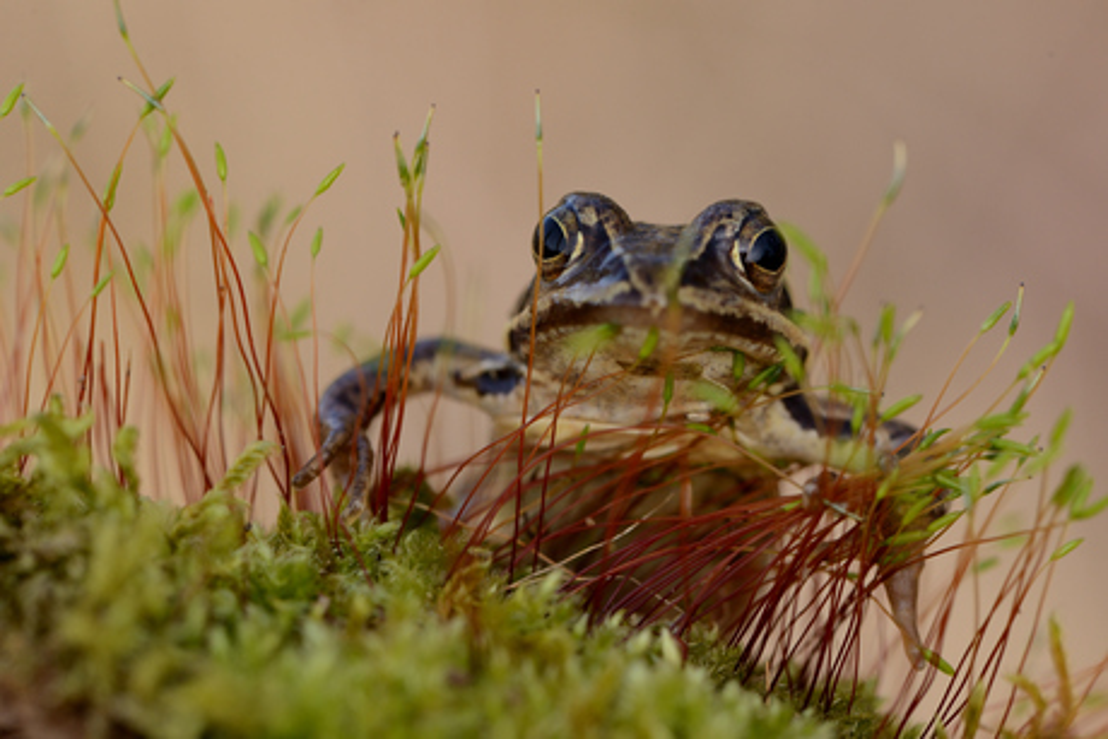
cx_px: 554
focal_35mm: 105
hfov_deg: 19.5
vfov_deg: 13.1
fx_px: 3232
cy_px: 370
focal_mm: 105
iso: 800
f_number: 11
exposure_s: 1/500
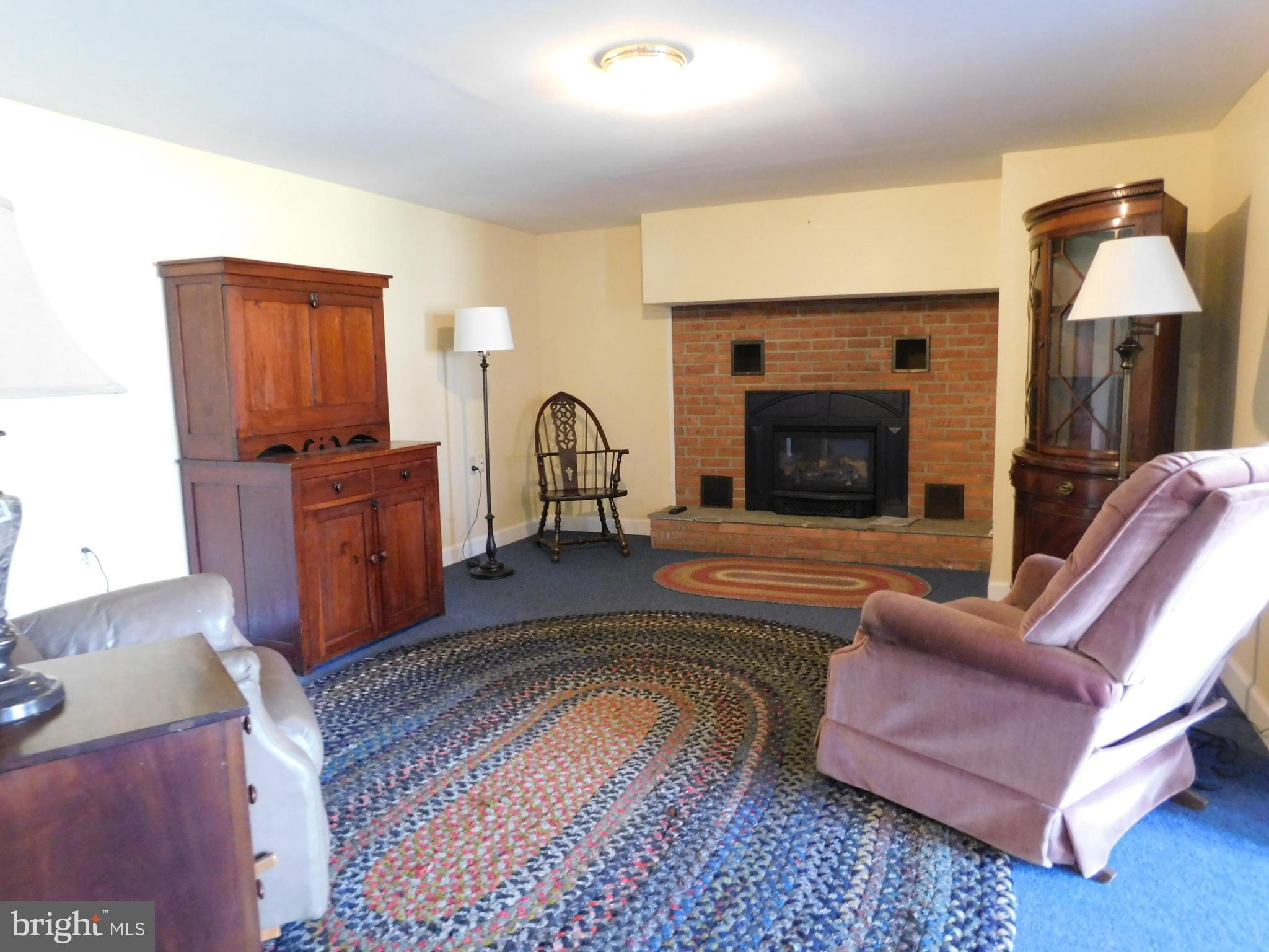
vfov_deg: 58.9
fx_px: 843
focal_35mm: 23
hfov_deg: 73.9
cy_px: 476
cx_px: 634
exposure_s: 1/8
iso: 560
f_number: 3
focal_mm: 4
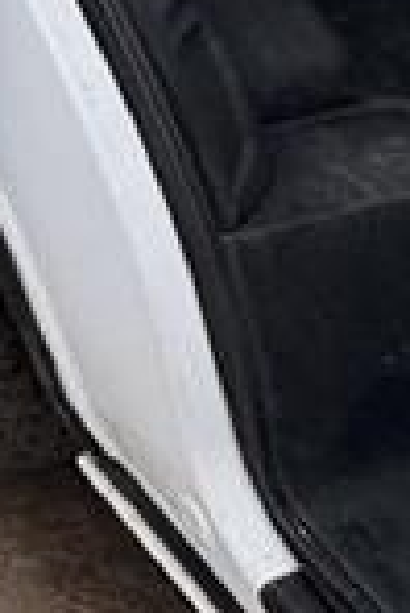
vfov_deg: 19.3
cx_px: -712
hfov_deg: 11.4
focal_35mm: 88
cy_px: -377
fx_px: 1500
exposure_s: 1/255
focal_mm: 2.22
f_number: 2.2
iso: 64
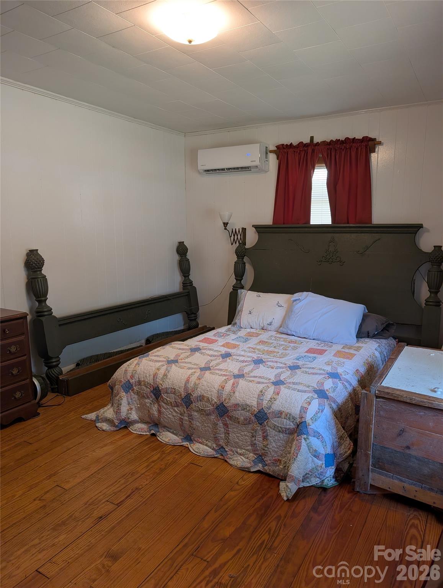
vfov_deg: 71.5
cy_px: 294
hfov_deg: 56.9
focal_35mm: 24
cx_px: 222
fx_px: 408
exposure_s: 1/40
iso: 68
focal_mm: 6.9
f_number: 1.68
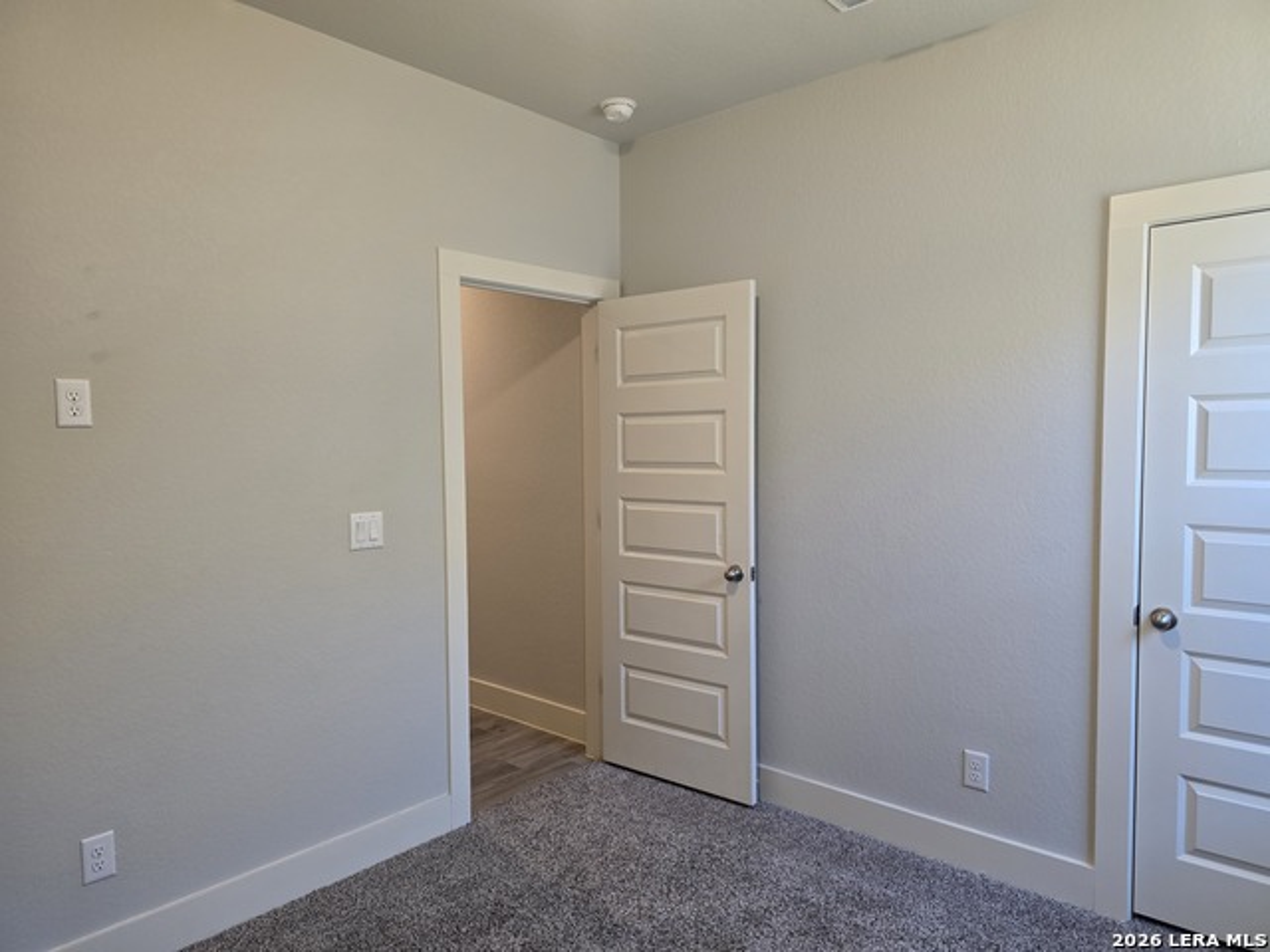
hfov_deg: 73.9
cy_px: 476
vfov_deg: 58.9
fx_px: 844
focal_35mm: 23
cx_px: 635
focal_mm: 6.3
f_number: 1.7
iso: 320
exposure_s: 1/120
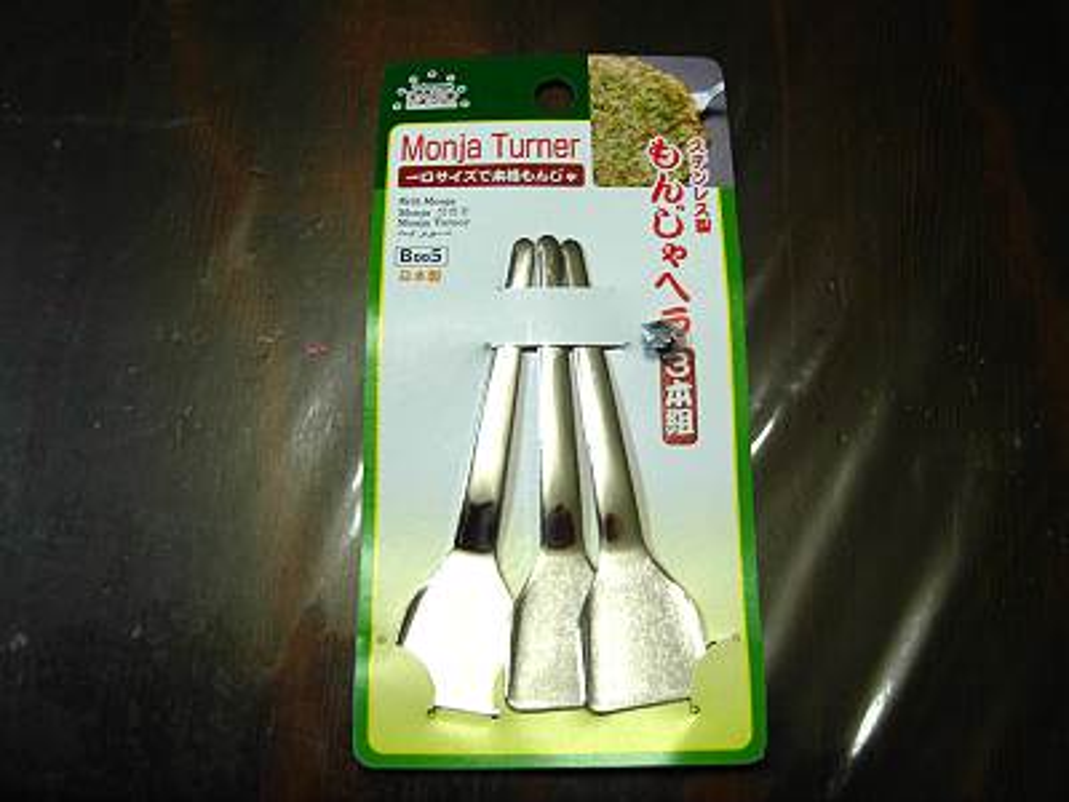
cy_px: 401
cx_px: 534
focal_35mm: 38
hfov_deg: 49.0
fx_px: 1174
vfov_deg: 37.7
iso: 79
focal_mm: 6.3
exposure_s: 1/16.4
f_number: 2.9
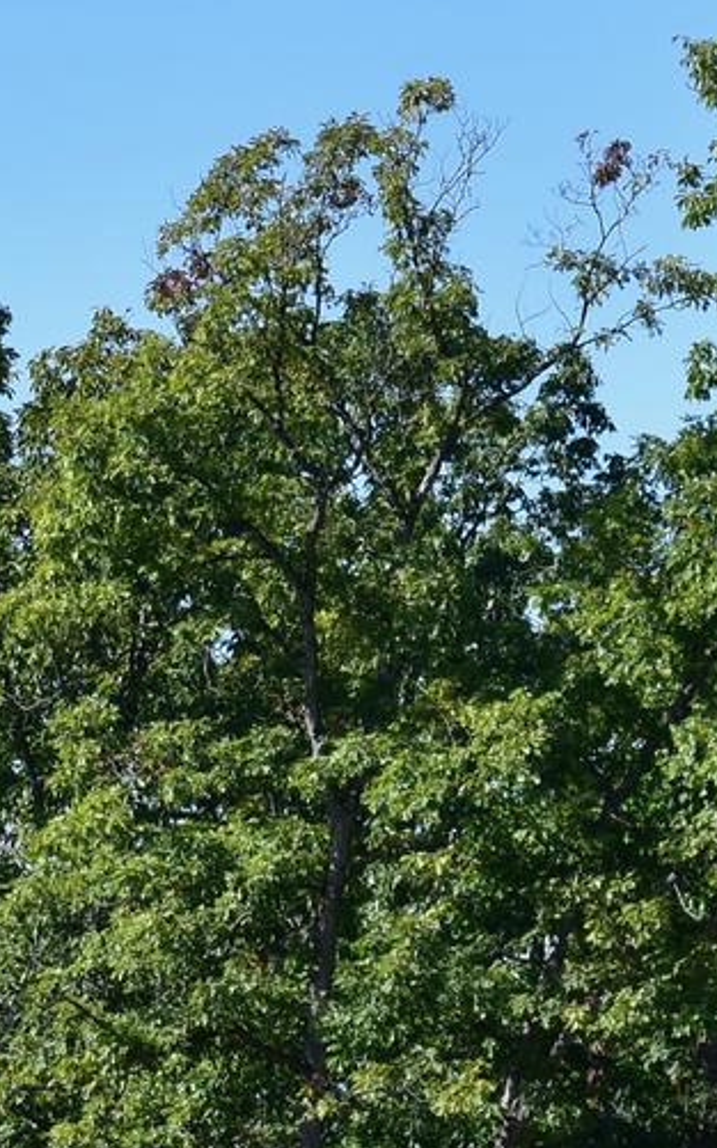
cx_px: 1697
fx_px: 13667
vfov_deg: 4.8
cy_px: 1287
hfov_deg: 3.0
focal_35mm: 437
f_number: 6.3
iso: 220
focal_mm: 70
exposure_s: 1/800
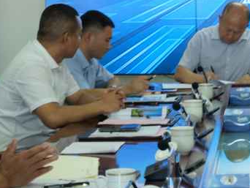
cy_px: 97
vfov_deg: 10.0
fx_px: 1077
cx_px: 287
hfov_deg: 13.0
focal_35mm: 149
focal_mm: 64
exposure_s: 1/7.5
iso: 6400
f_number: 32
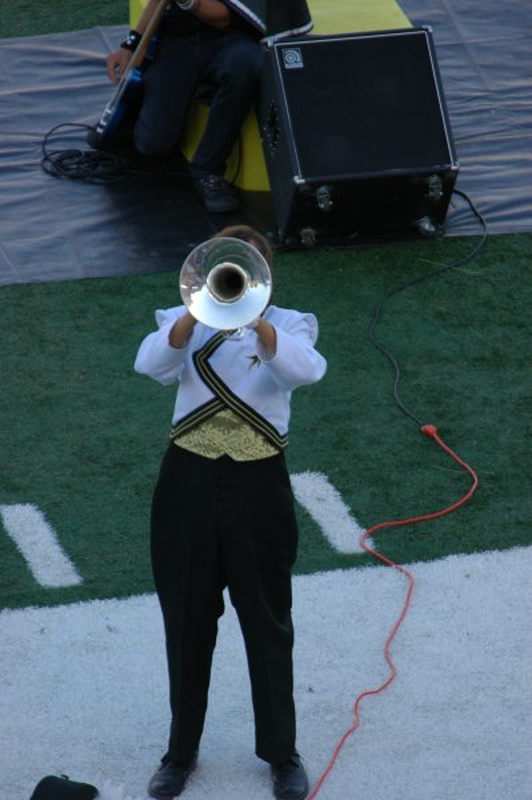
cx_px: 266
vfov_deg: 3.4
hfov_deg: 2.3
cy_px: 400
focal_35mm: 600
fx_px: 13322
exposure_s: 1/200
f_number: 5.6
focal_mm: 400
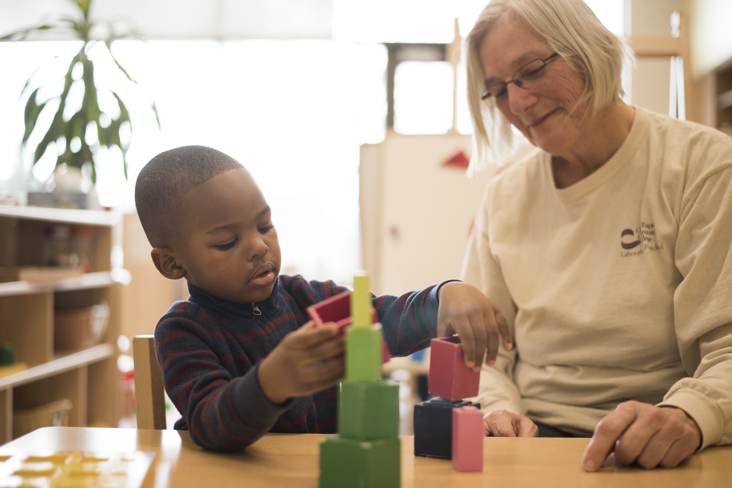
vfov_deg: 27.0
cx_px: 366
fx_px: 1017
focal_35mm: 50
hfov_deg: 39.6
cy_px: 244
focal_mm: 50
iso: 400
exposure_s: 1/250
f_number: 1.8
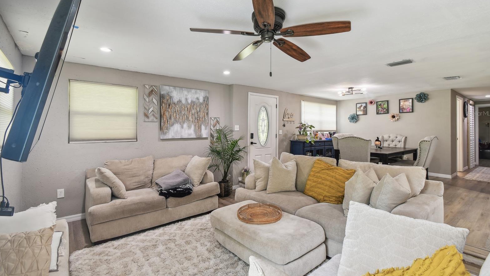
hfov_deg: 99.4
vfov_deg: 66.6
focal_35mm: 16
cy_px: 113
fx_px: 208
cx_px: 245
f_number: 7.1
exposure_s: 1/2
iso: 100
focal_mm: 10
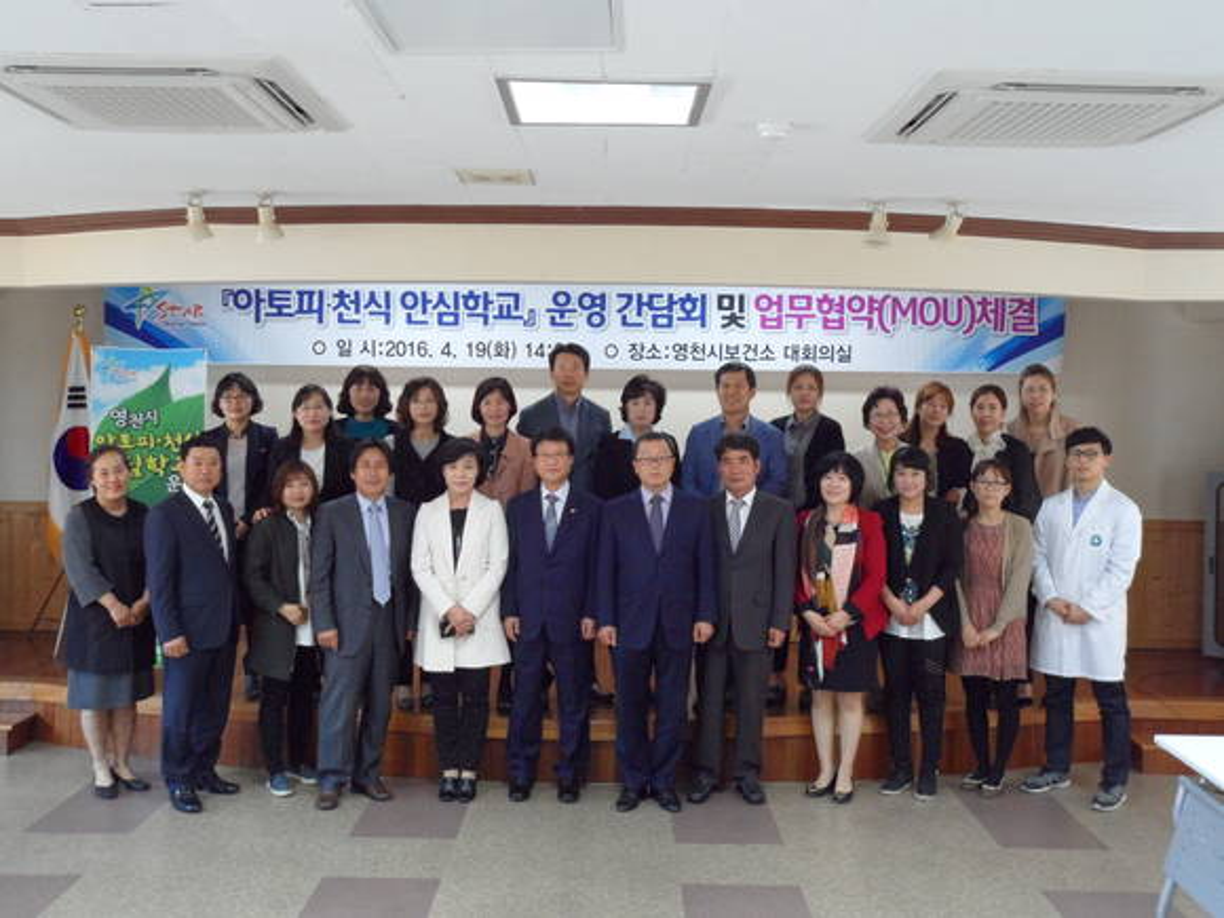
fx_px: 1273
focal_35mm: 36
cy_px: 459
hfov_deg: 51.4
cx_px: 612
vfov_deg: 39.7
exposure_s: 1/30
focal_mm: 6.6
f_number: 3.8
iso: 320
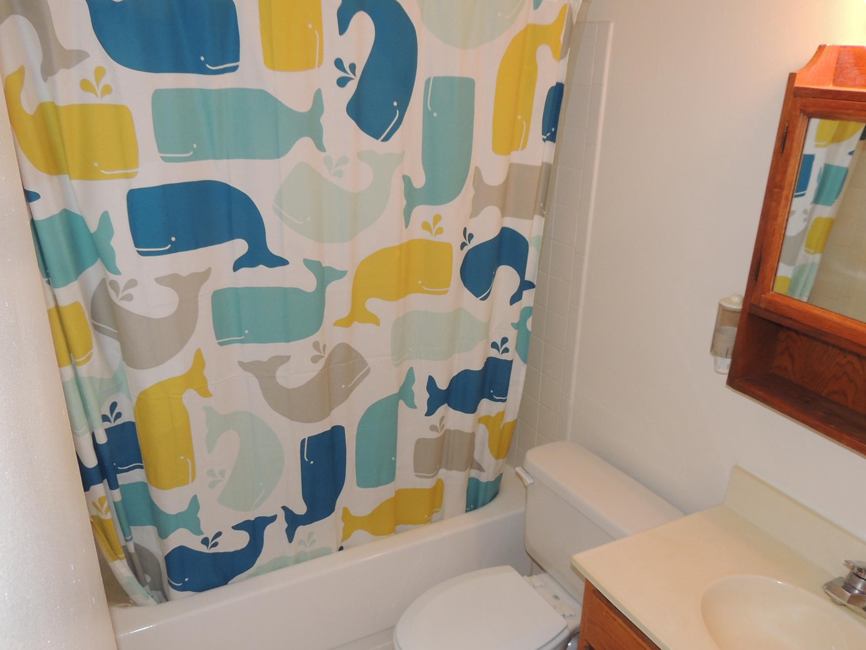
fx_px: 701
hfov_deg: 63.4
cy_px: 365
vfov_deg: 49.6
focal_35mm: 28
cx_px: 439
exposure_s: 1/30
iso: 200
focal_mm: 4.3
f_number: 3
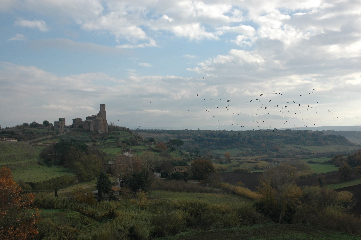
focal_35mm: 44
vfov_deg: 30.8
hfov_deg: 45.0
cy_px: 120
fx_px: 436
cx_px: 180
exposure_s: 1/320
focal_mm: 29
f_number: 9
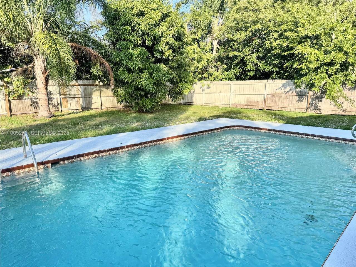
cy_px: 134
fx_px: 247
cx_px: 178
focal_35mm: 24
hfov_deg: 71.6
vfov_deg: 56.8
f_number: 1.78
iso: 80
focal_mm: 6.76
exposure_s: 1/1366
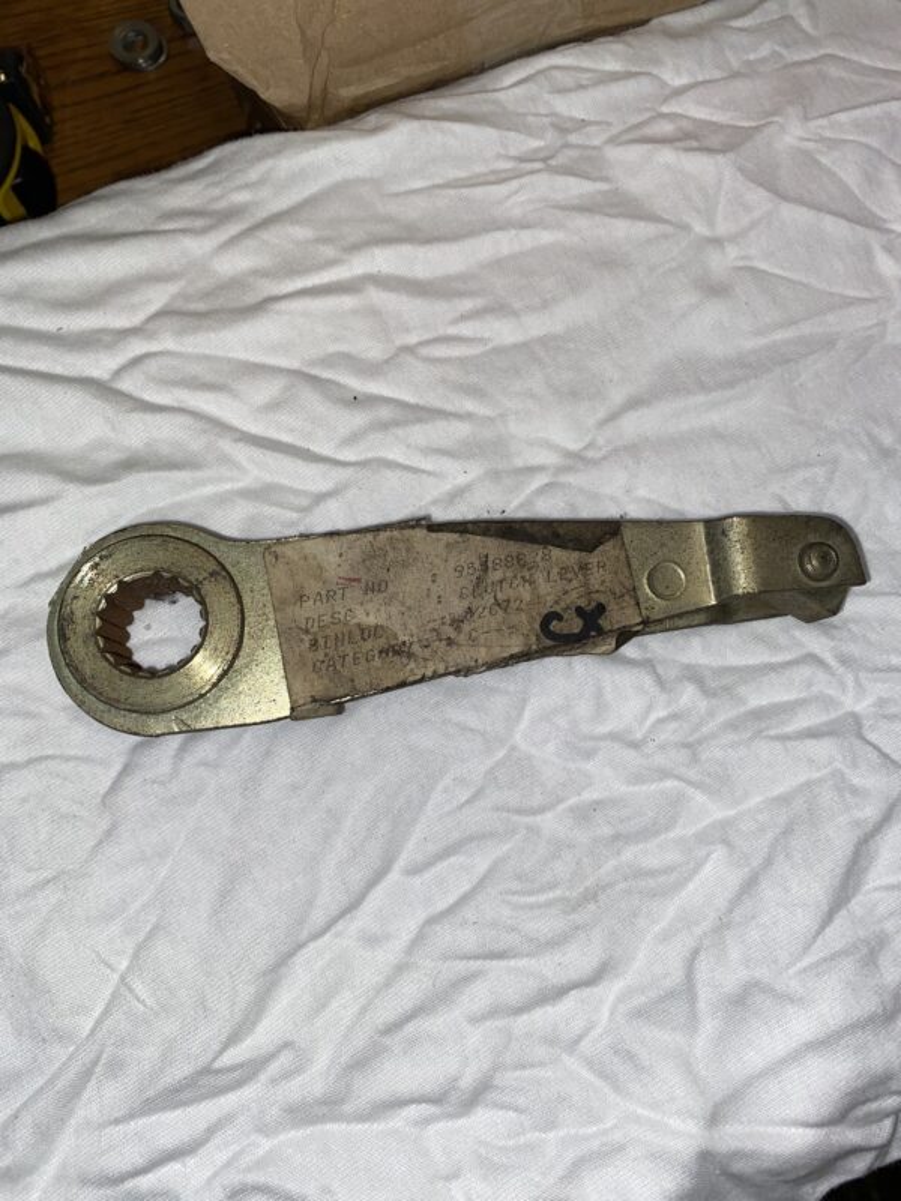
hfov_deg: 53.1
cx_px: 450
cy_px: 600
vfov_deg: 67.3
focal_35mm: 26
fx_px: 902
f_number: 1.8
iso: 32
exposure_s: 1/485
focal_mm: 4.25
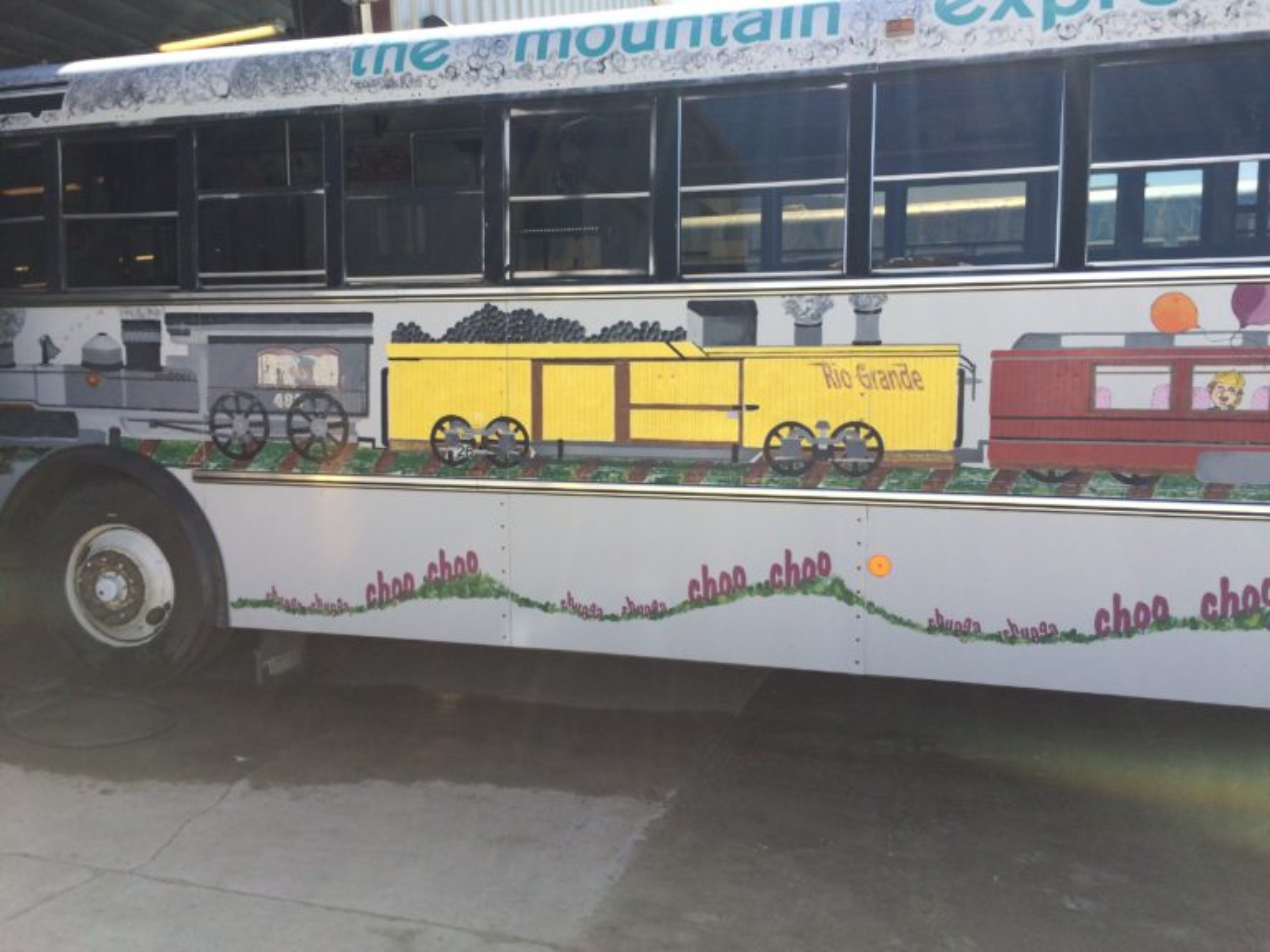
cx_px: 635
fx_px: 1064
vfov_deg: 48.2
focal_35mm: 29
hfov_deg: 61.7
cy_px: 476
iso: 32
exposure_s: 1/684
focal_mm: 4.15
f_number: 2.2
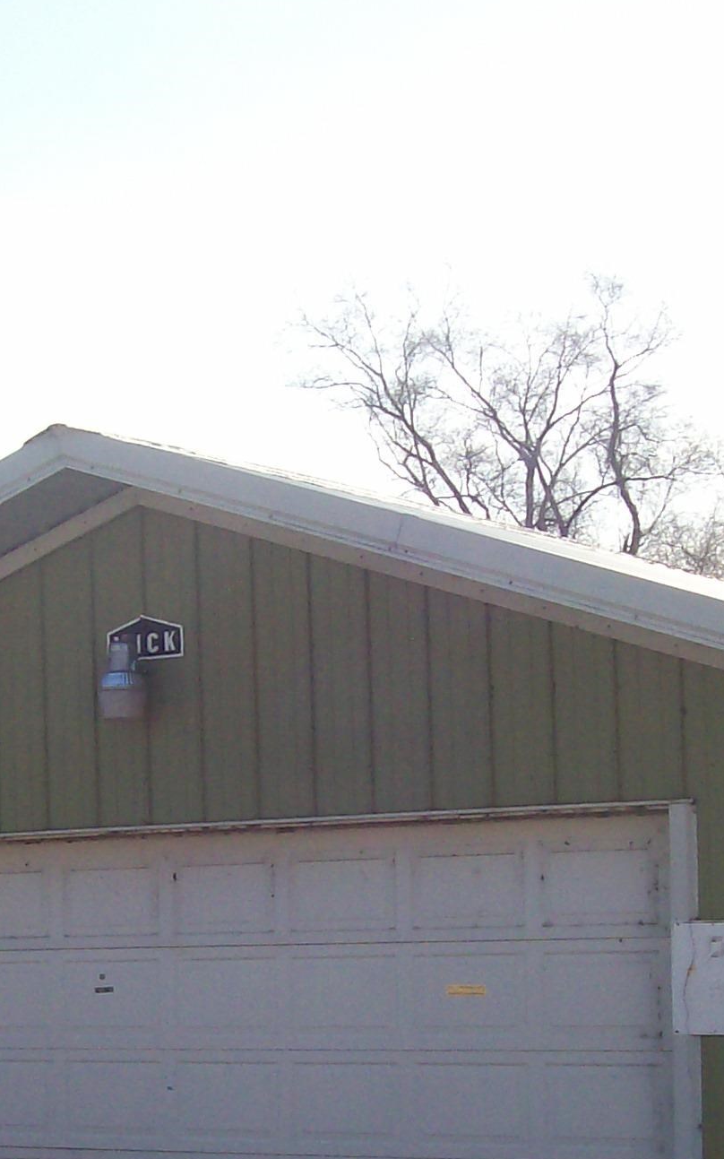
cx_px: 299
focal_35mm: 84
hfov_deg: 15.5
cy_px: 802
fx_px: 2652
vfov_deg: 24.5
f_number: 4.8
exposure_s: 1/593
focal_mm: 6
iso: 80
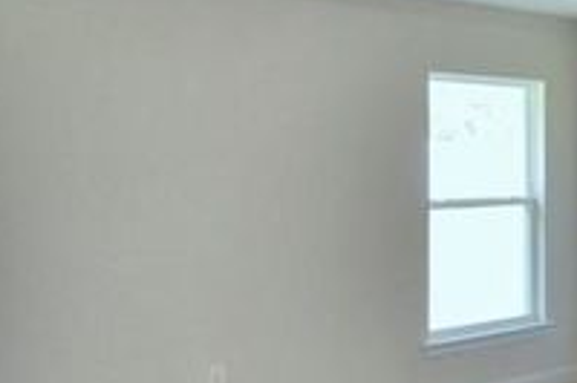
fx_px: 849
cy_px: 137
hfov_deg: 34.1
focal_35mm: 53
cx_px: 581
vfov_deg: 25.4
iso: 400
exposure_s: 1/100
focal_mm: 10
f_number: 4.5
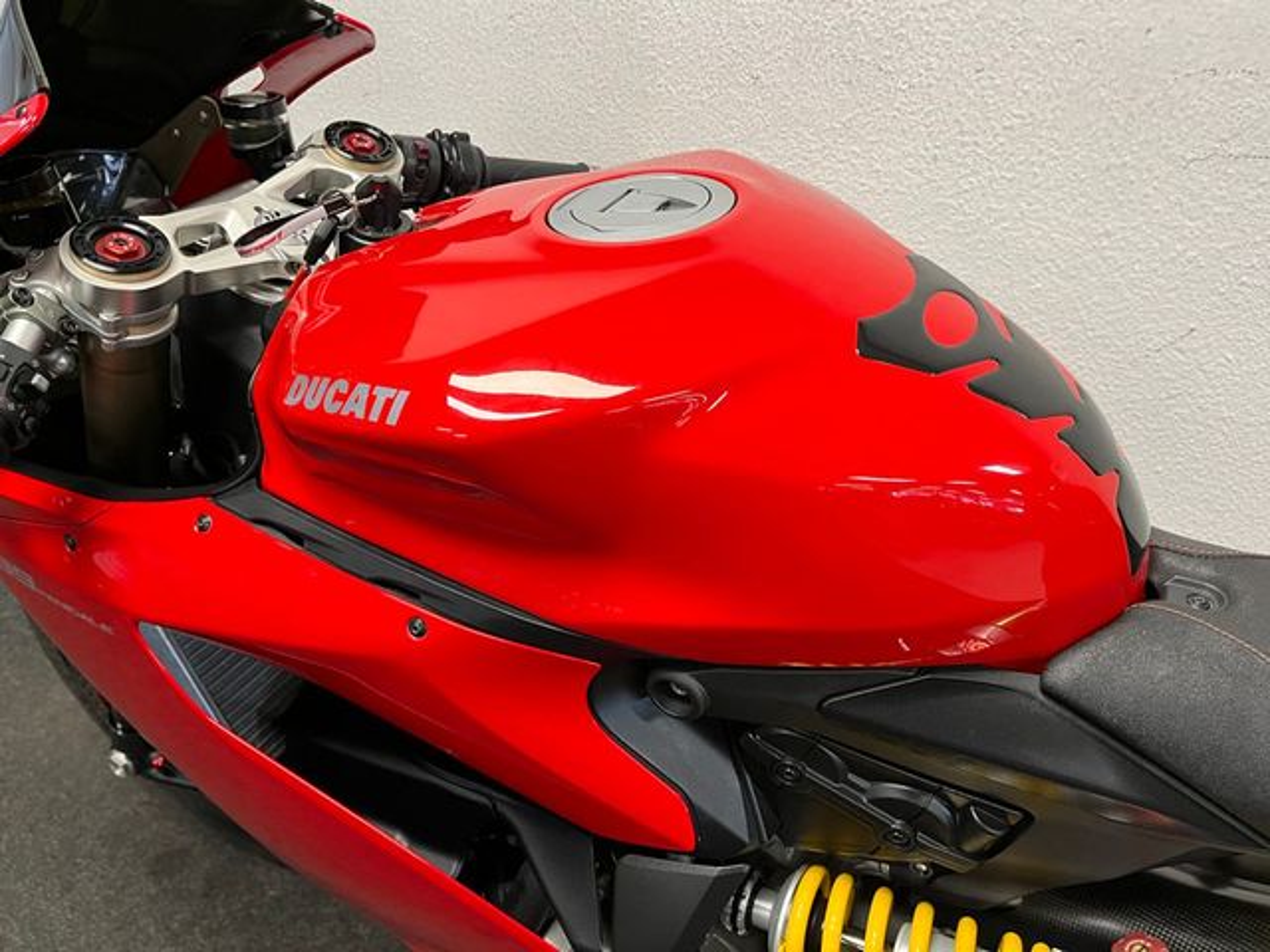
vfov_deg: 53.1
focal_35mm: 26
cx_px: 635
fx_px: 954
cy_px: 476
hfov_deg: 67.3
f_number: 1.6
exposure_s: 1/50
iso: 125
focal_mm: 5.1
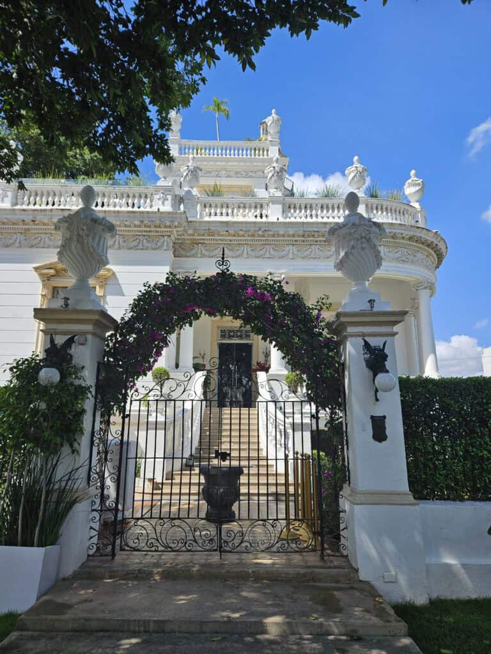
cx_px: 246
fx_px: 435
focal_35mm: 23
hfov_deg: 58.9
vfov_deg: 73.9
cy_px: 327
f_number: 1.8
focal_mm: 5.4
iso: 25
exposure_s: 1/1728
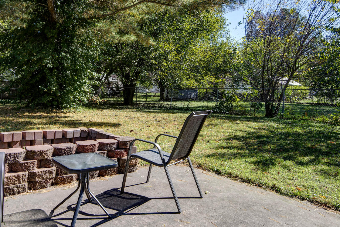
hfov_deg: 61.0
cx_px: 124
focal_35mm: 30
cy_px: 96
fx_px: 283
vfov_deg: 43.5
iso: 100
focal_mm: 16
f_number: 6.3
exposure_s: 1/250
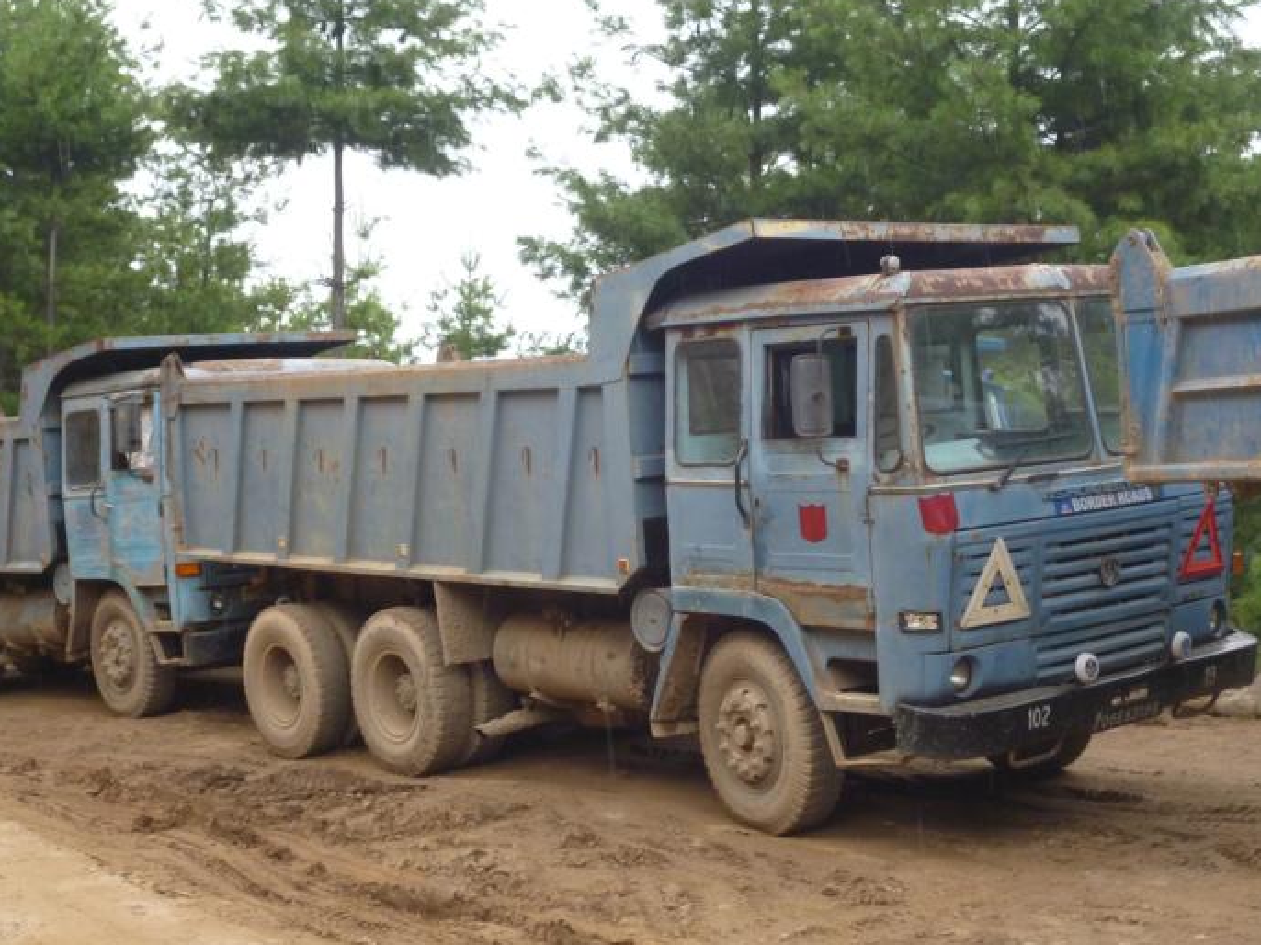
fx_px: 2039
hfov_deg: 34.4
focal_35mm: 56
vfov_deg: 26.1
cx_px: 660
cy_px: 472
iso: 250
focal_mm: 8.6
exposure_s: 1/160
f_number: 4
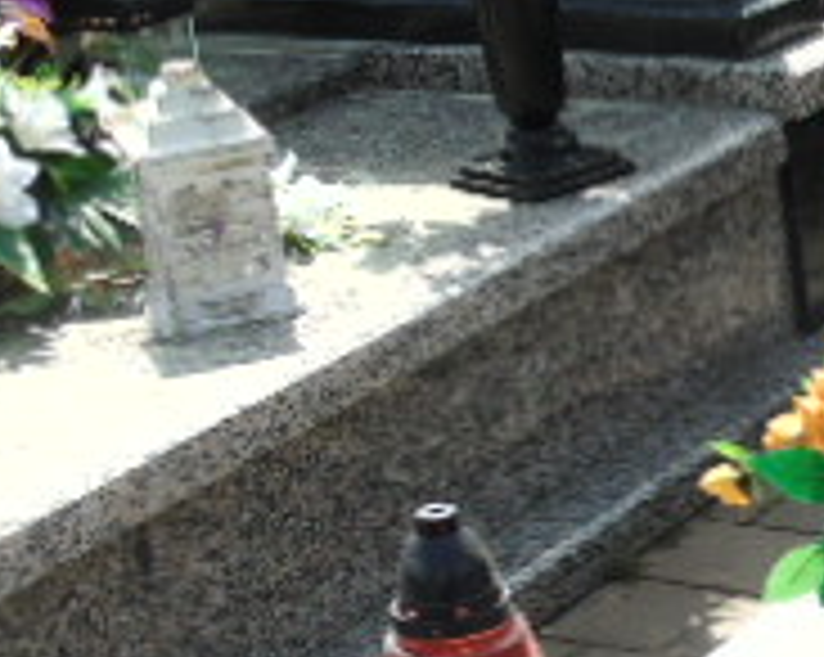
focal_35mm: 116
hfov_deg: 14.9
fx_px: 2826
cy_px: 522
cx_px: 1369
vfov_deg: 13.2
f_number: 3.8
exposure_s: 1/640
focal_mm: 6.1
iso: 80
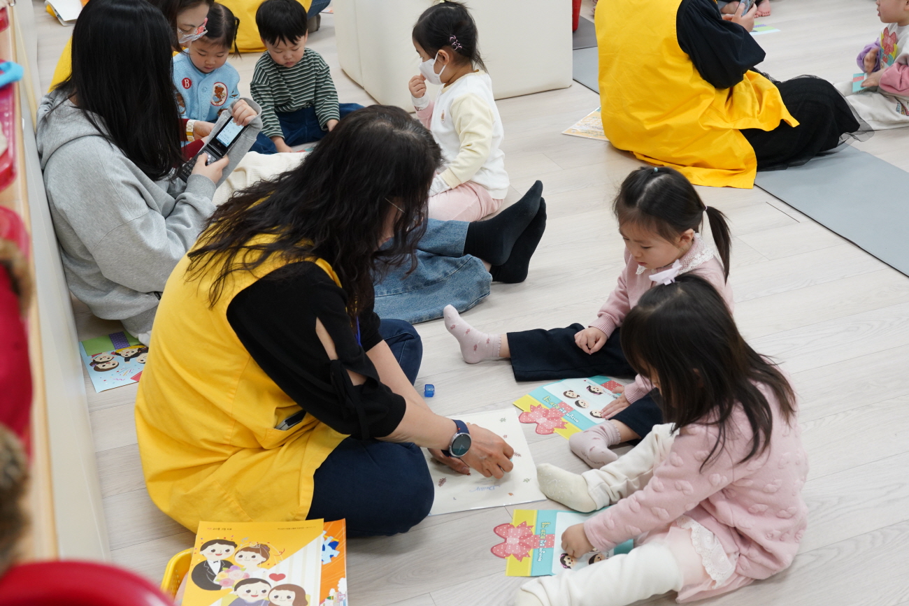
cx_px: 454
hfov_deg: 42.7
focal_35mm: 46
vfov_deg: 29.3
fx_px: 1162
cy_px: 303
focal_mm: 46
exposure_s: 1/50
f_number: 8
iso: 2500
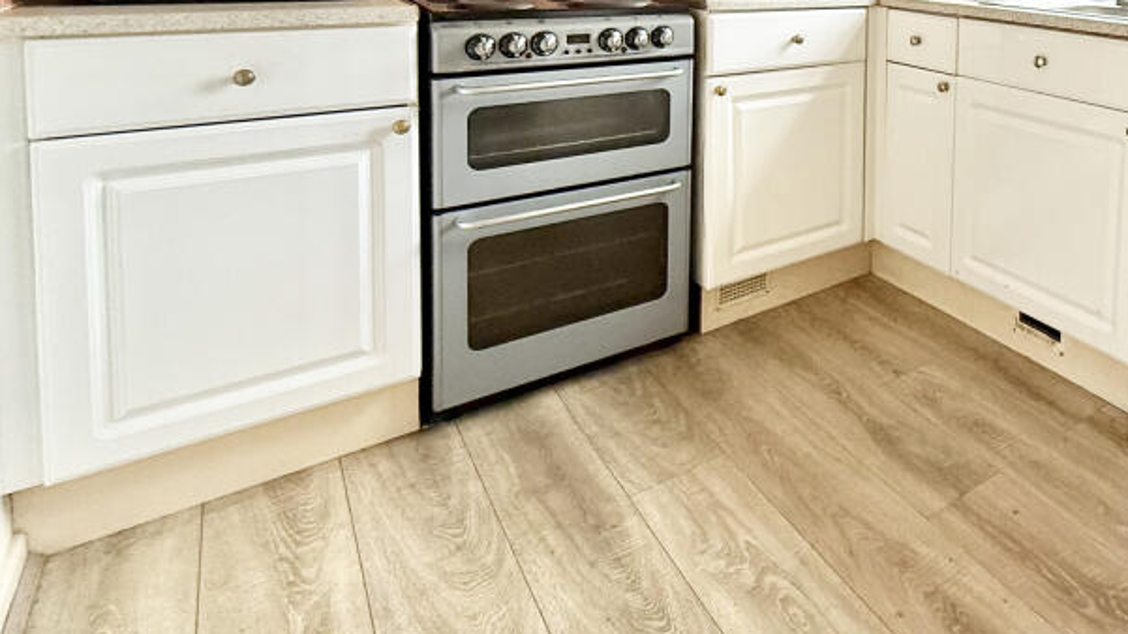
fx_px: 778
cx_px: 944
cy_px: -2
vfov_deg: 39.2
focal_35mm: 26
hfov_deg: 63.8
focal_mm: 2.22
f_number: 2.2
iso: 200
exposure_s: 1/99
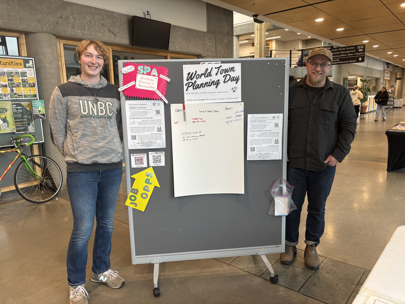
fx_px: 304
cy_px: 152
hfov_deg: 67.3
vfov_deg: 53.1
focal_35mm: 26
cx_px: 202
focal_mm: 5.96
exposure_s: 1/60
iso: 125
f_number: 1.6
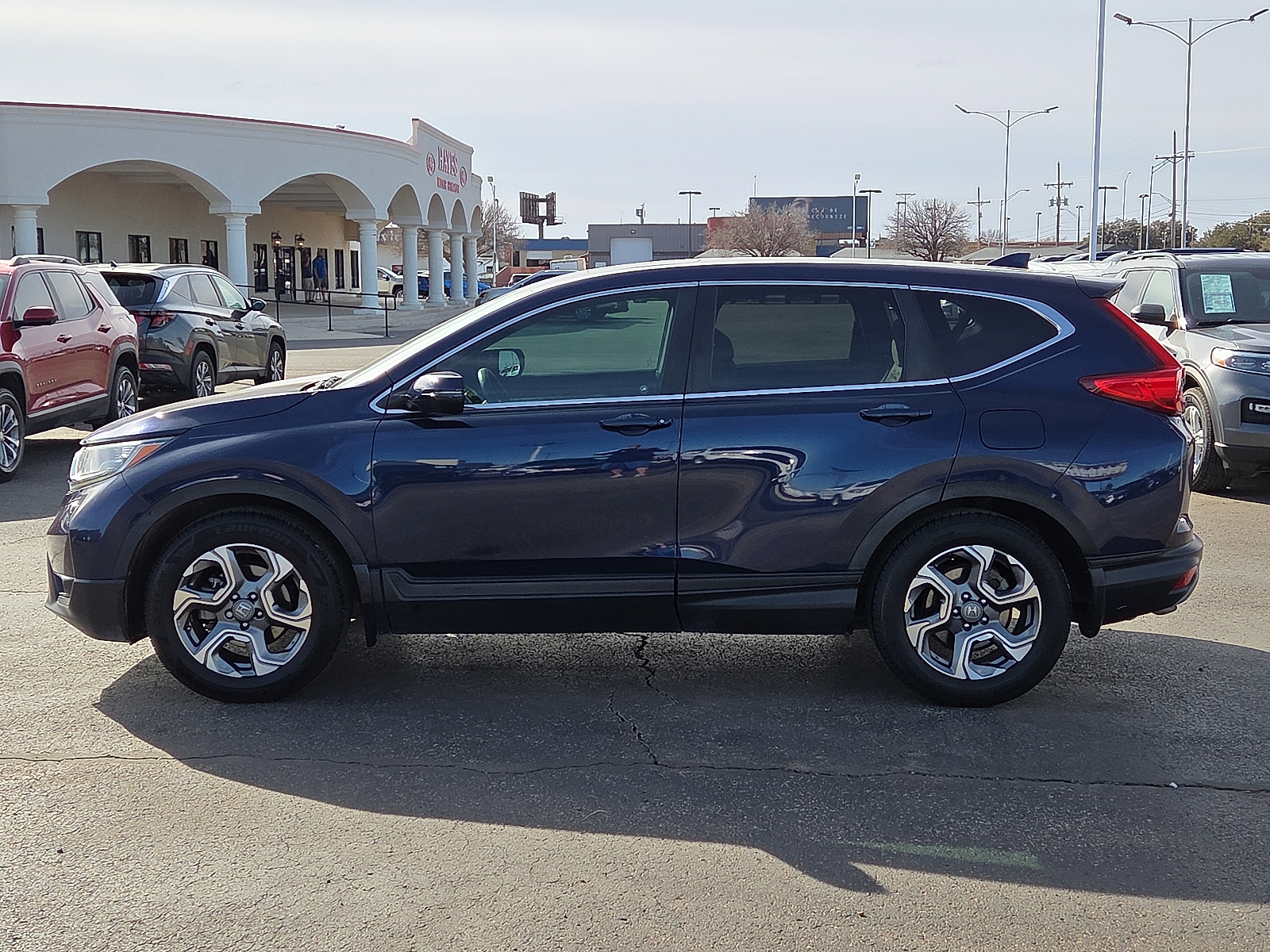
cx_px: 635
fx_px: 1541
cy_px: 476
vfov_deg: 34.3
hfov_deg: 44.8
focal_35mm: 42
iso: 77
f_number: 1.8
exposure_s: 1/5000
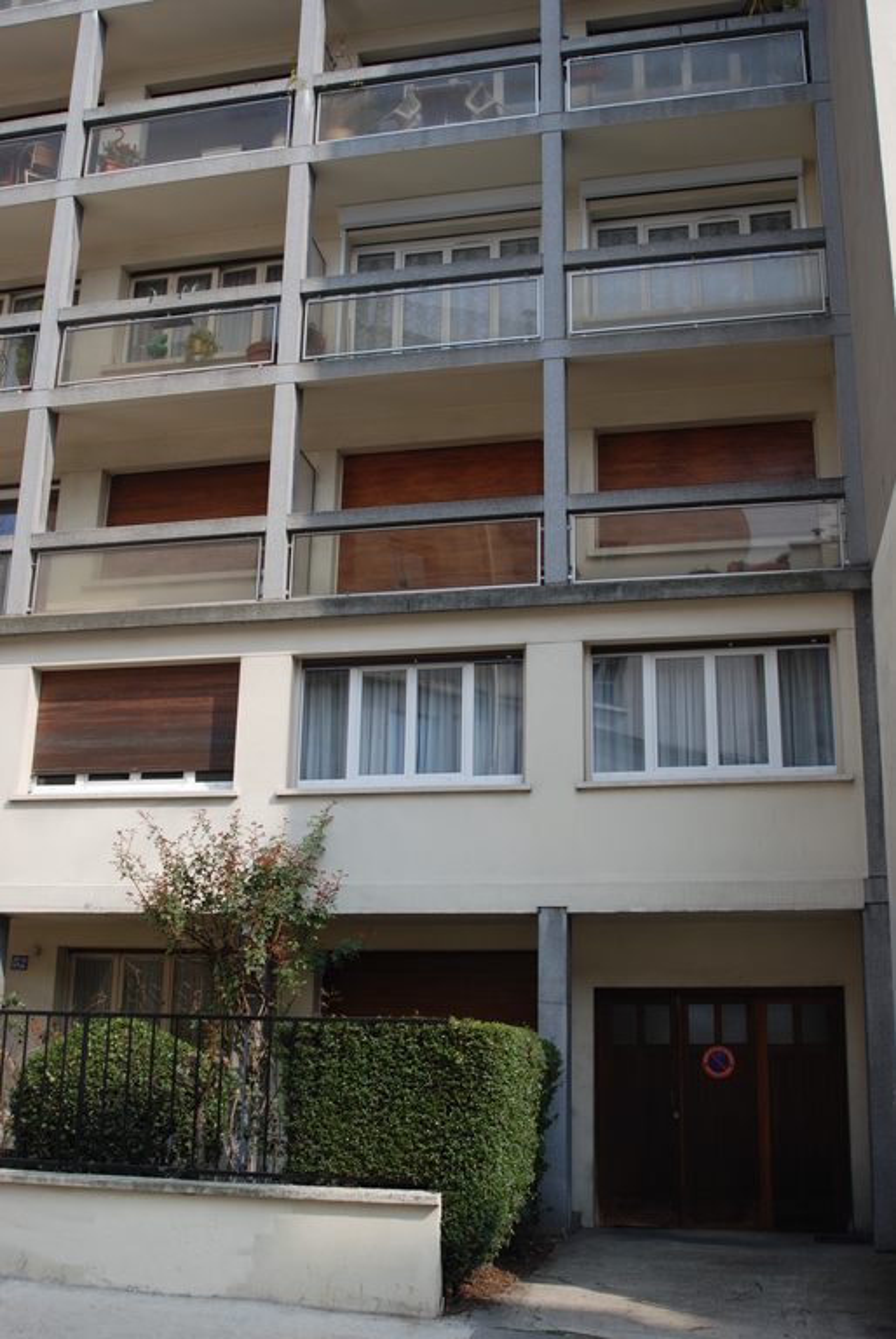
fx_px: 1340
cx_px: 448
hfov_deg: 37.0
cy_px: 670
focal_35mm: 36
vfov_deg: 53.1
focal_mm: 24
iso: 100
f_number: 6.3
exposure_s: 1/160
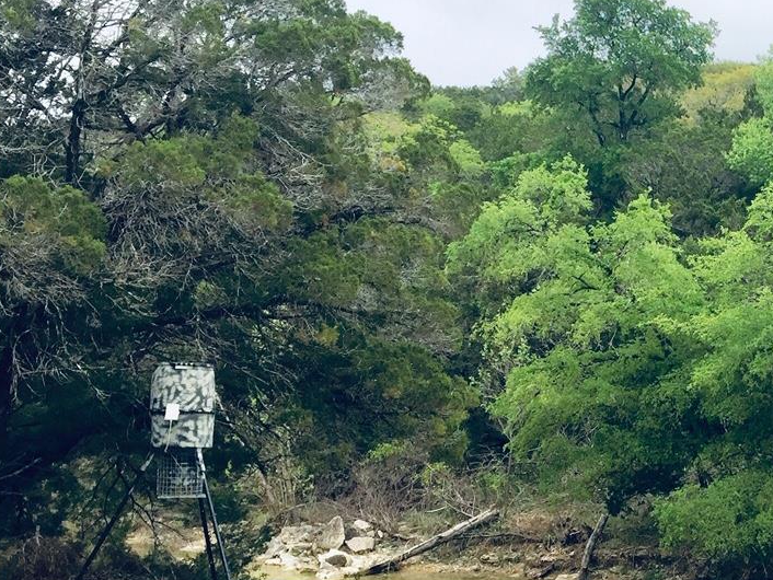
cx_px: 882
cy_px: 420
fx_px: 1497
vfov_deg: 21.8
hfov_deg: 26.3
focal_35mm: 67
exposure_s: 1/269
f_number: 2.2
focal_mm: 4.15
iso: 32
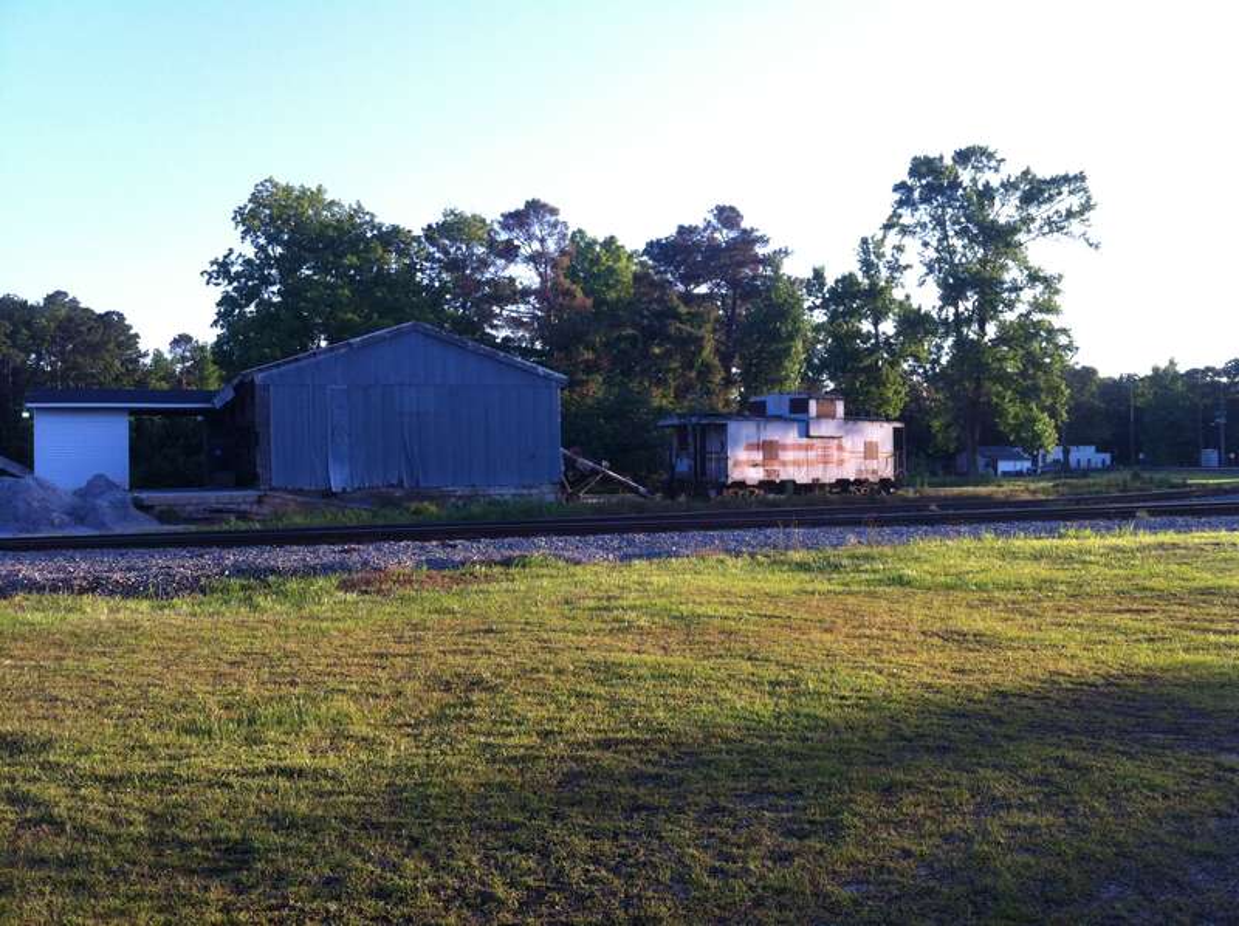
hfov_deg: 52.7
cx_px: 620
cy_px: 463
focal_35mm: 35
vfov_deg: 40.6
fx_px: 1251
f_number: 2.8
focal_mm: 3.85
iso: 80
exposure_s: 1/236
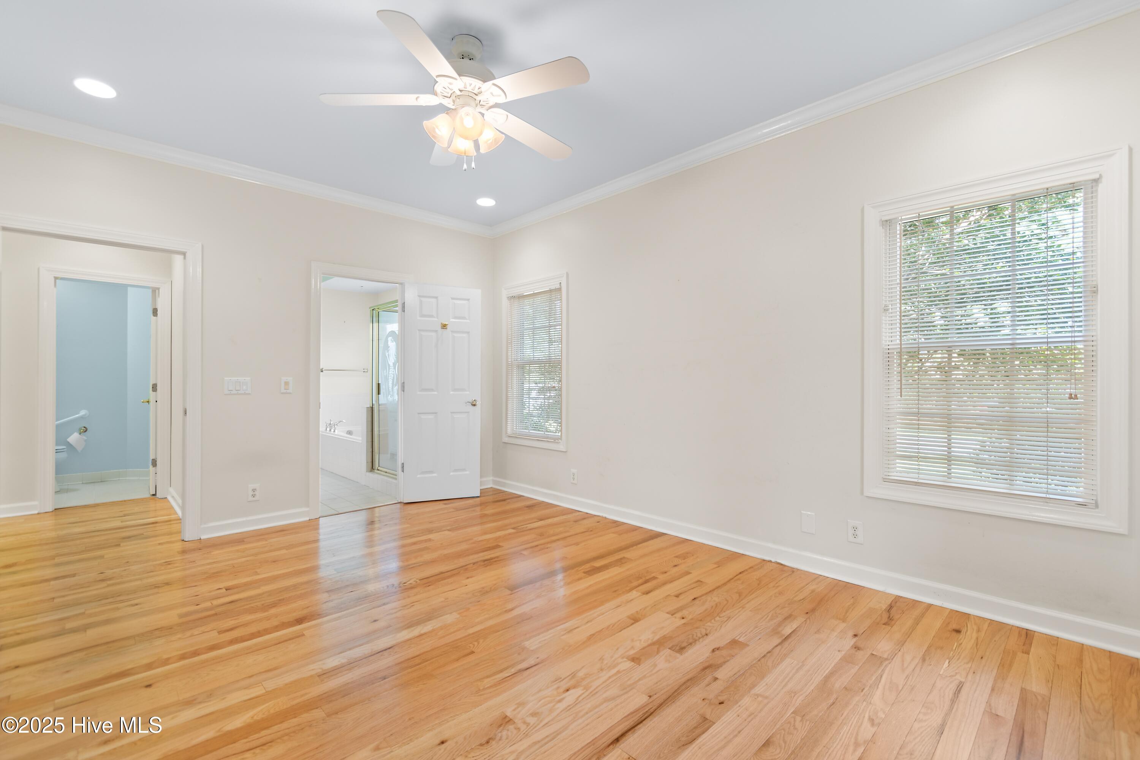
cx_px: 570
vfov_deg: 77.3
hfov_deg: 100.4
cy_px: 380
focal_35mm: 15
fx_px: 475
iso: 100
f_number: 4.5
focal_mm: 10
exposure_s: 1/3
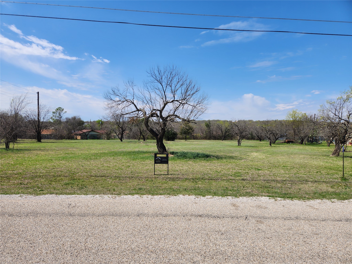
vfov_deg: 58.9
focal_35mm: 23
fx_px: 234
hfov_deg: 73.9
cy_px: 132
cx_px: 176
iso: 20
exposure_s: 1/2186
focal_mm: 5.4
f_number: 1.8
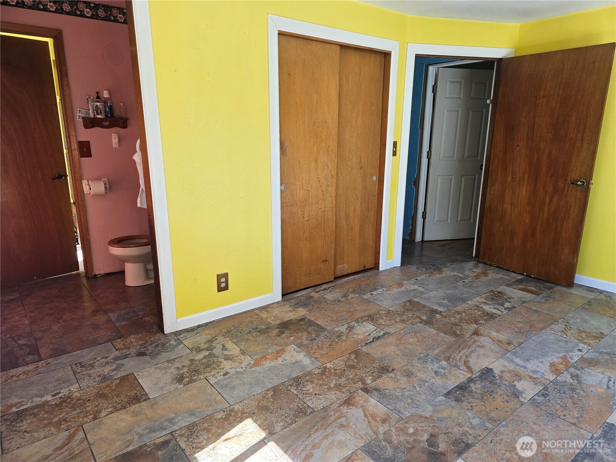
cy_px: 231
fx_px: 409
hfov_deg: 73.9
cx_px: 308
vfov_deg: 58.9
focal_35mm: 23
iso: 80
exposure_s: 1/180
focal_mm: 6.3
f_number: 1.7
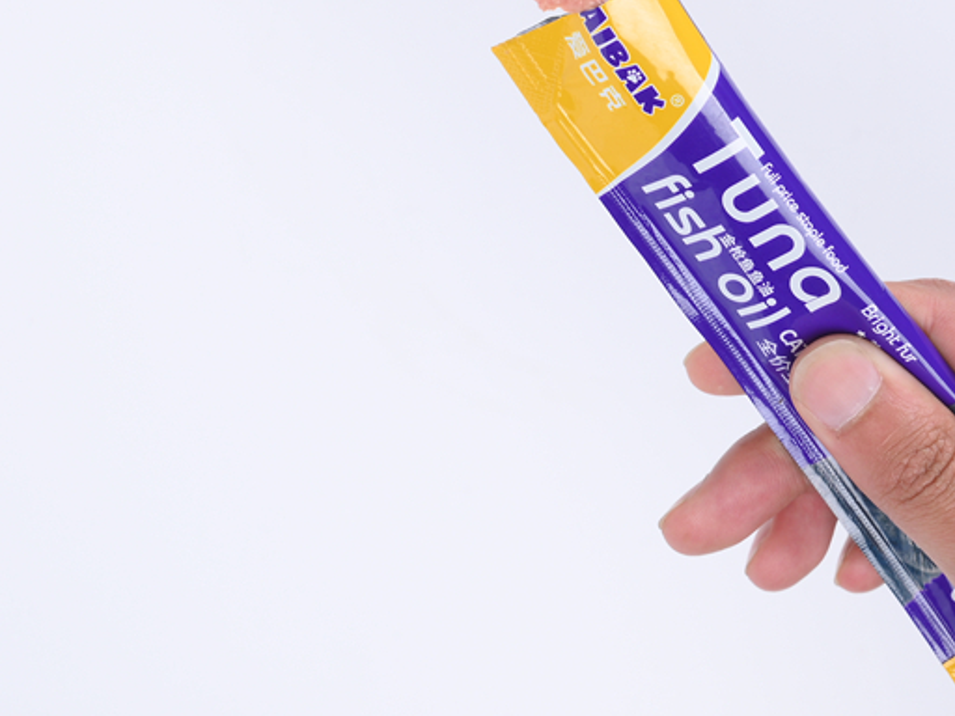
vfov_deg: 6.6
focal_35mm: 225
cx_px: 740
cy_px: 277
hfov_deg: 8.8
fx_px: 6207
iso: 125
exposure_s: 1/125
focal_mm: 120
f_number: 11
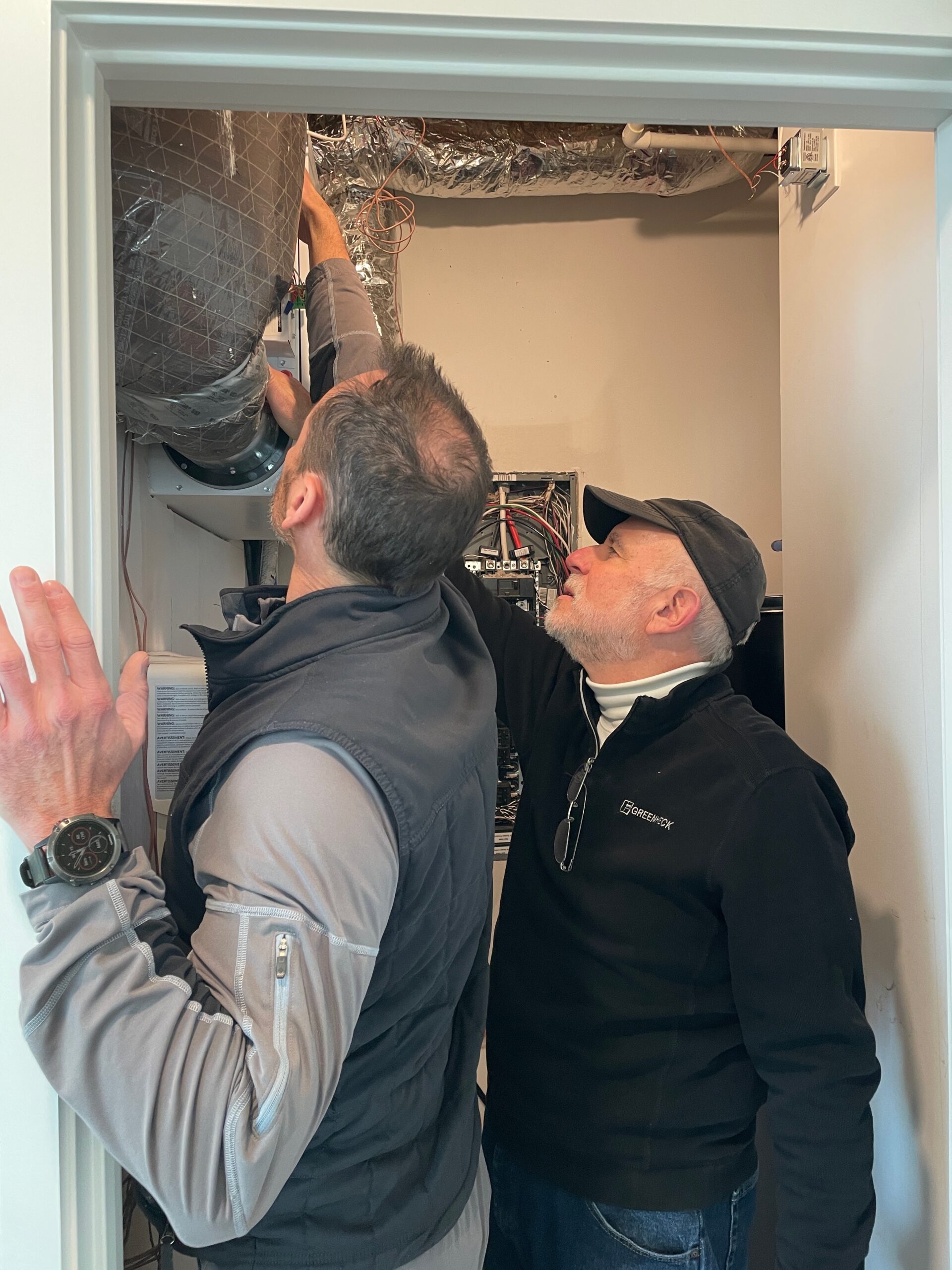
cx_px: 476
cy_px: 635
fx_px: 953
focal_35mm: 26
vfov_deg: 67.3
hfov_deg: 53.1
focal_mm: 4.2
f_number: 1.6
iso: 160
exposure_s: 1/60
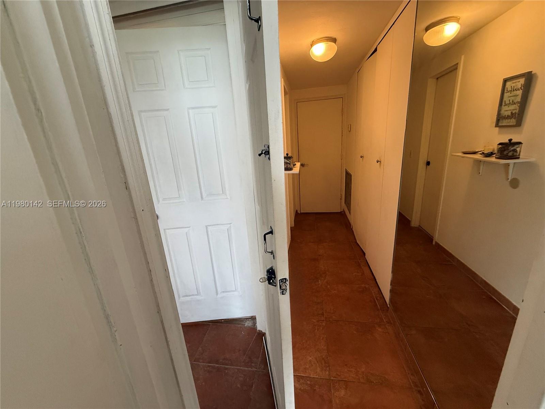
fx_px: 220
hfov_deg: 102.1
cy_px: 204
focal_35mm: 14
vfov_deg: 85.7
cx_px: 272
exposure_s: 1/120
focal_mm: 2.22
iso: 320
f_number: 2.2
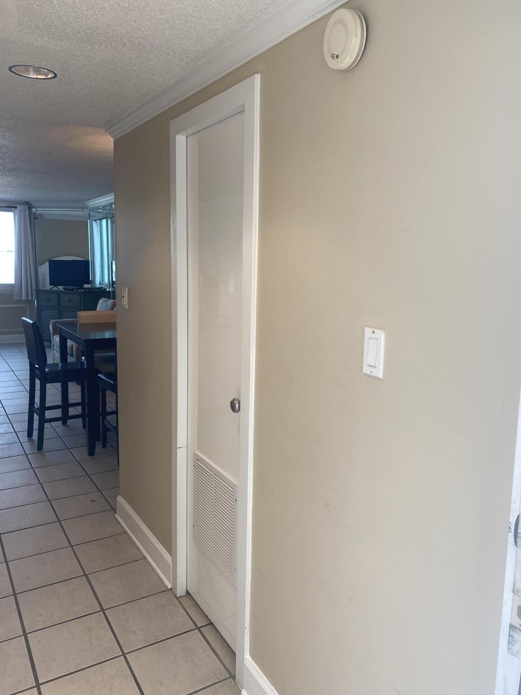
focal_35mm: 27
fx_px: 542
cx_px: 265
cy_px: 342
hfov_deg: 51.3
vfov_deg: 65.3
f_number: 1.8
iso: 40
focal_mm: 4.25
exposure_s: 1/120
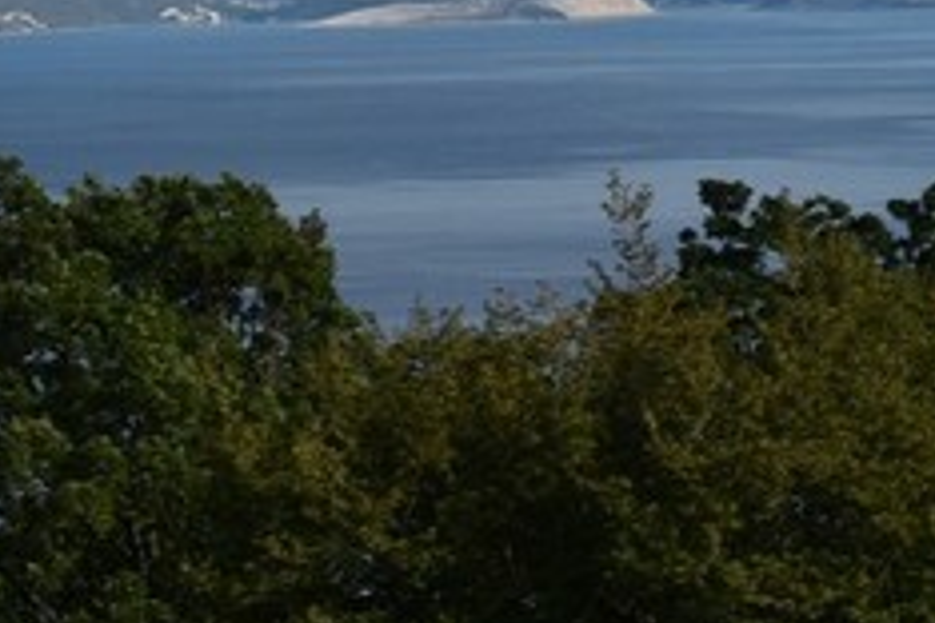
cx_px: 1245
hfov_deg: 6.4
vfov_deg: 4.3
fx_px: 8230
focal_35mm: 317
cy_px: -387
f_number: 9
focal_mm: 55
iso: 100
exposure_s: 1/320
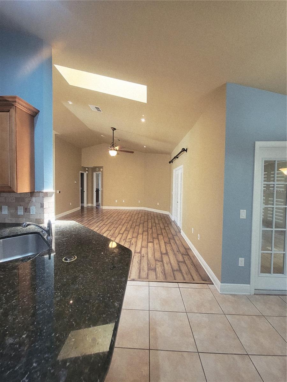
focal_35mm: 13
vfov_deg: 106.2
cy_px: 191
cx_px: 144
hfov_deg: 89.9
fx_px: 144
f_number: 2.2
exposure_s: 1/60
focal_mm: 2.2
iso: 320
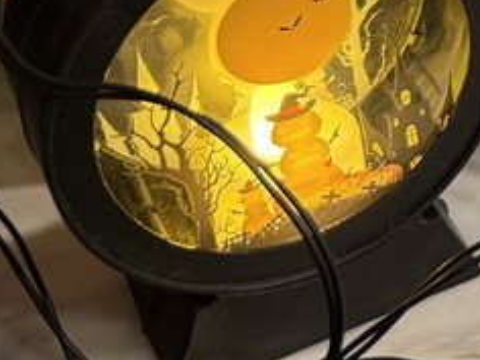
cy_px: -334
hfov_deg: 13.4
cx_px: 1013
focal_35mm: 122
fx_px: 1692
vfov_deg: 11.1
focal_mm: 6.76
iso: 250
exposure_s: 1/53
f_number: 1.78
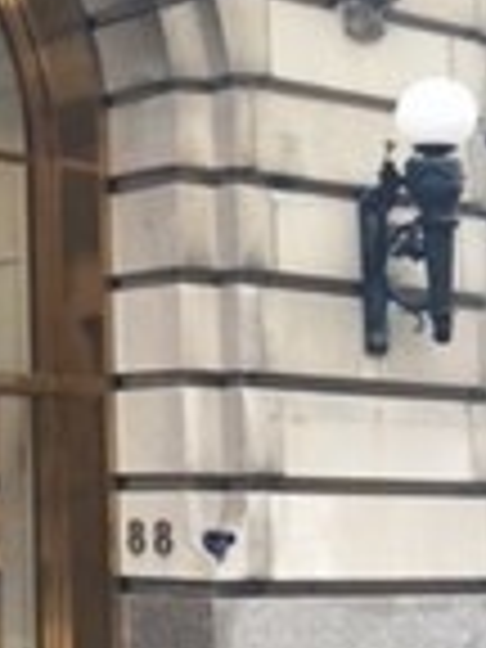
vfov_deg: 20.2
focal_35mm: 97
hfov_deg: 14.0
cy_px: 252
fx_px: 1816
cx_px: -315
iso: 25
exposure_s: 1/30
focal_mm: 4.15
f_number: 2.2
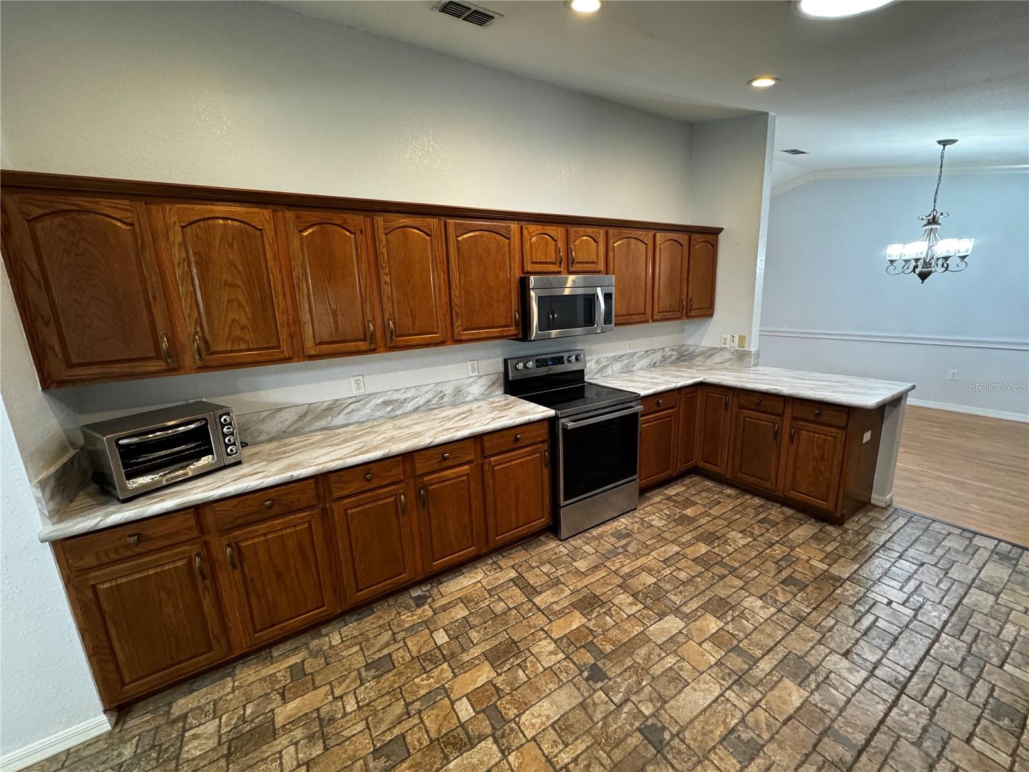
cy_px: 386
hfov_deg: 102.1
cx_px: 514
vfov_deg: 85.7
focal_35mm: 14
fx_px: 416
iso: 400
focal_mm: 2.22
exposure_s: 1/60
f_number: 2.2
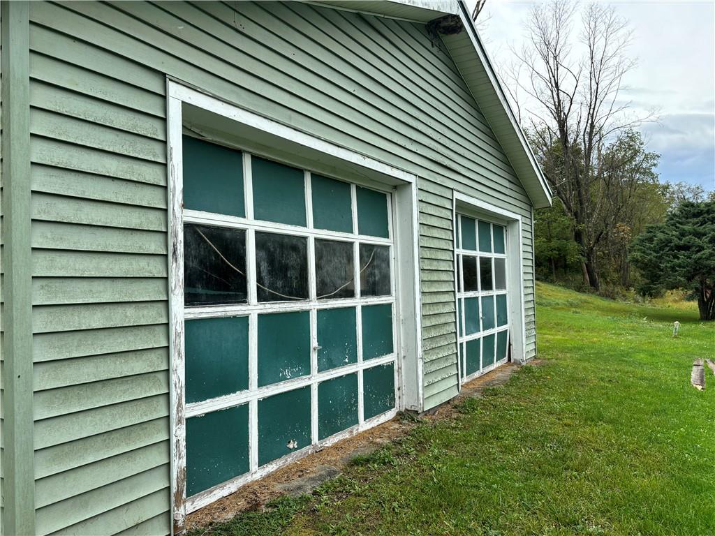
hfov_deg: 67.3
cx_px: 358
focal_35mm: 26
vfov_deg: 53.1
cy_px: 268
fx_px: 537
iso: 50
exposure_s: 1/1220
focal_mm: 5.96
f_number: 1.6
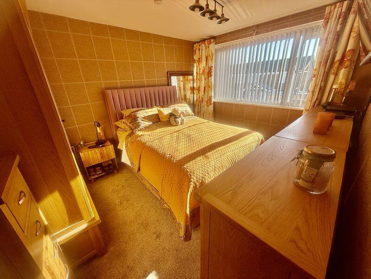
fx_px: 150
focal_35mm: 14
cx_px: 186
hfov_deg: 102.1
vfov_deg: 85.7
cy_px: 140
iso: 50
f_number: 2.2
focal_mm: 2.22
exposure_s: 1/479
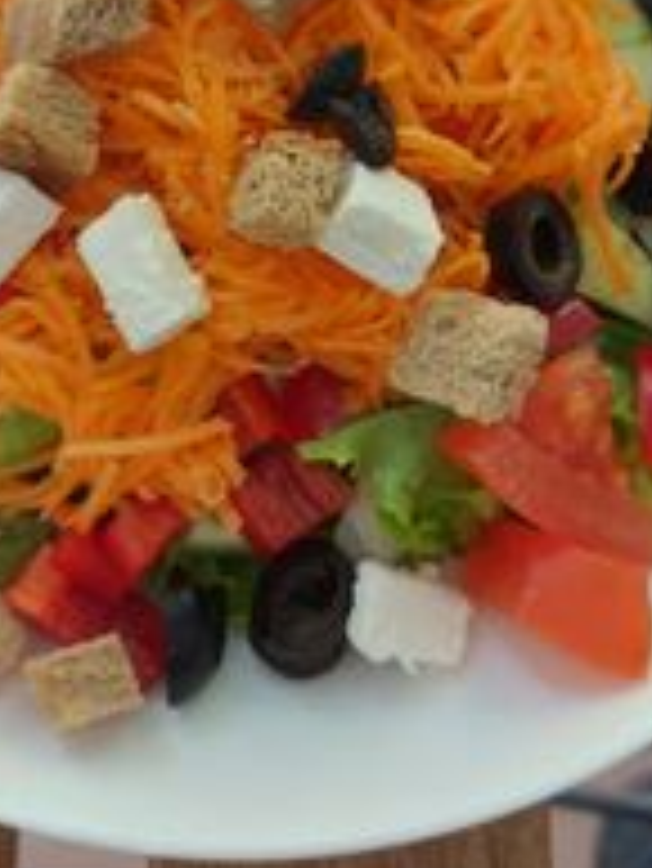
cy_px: 200
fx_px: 1330
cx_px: 252
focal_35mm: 53
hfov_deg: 27.5
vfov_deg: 35.2
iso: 100
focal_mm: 5.23
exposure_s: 1/50
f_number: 1.8
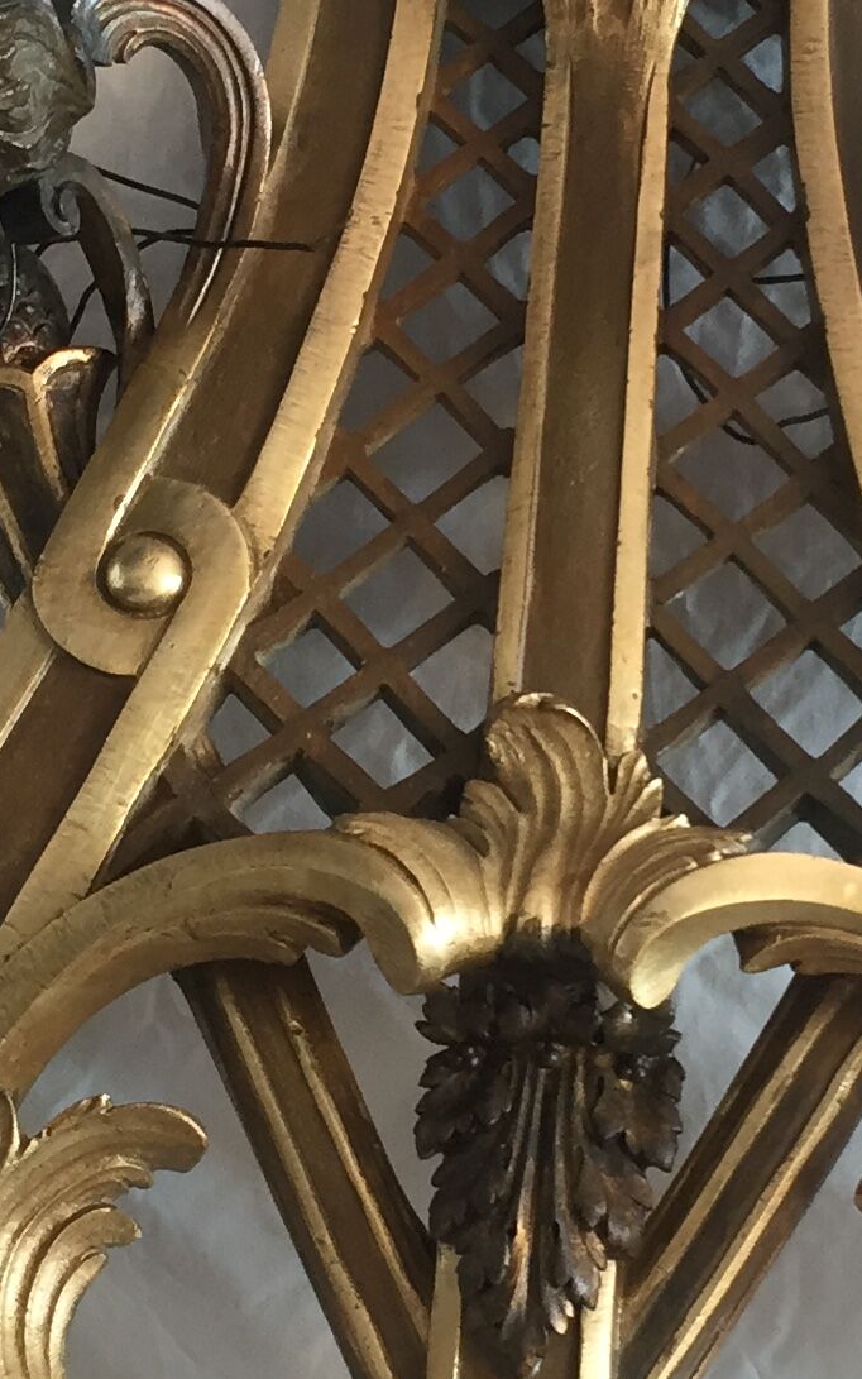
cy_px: 688
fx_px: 3458
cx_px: 547
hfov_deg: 14.2
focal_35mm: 92
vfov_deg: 22.6
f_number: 2.2
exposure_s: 1/33
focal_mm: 4.15
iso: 40
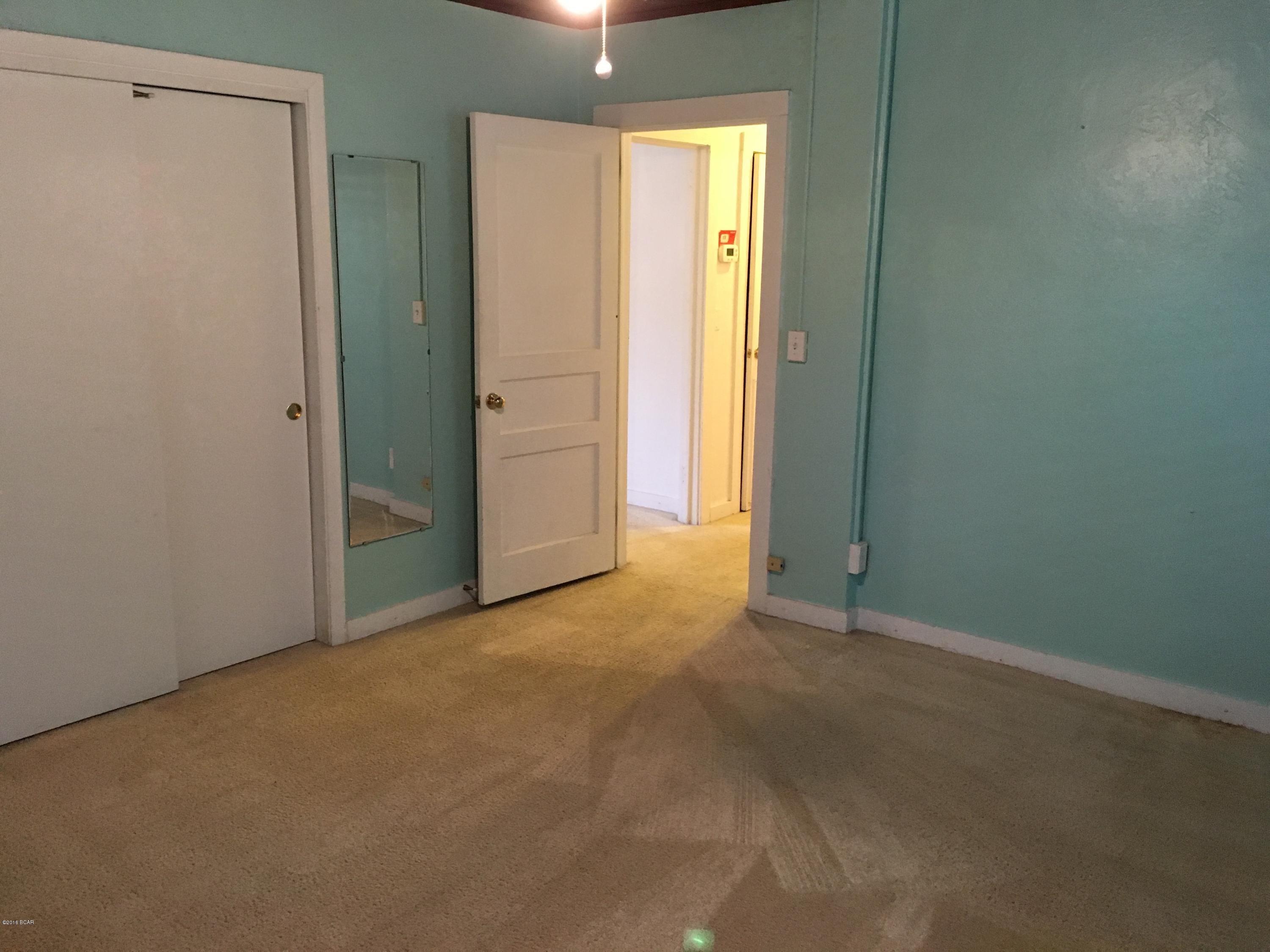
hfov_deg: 61.7
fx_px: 1064
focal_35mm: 29
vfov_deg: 48.2
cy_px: 476
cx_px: 635
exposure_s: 1/20
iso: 200
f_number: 2.2
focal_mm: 4.15
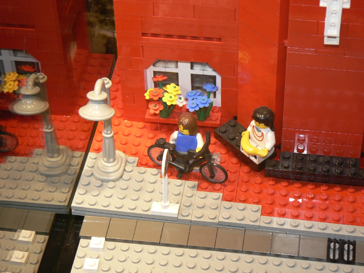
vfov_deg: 15.9
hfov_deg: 21.1
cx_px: 182
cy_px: 136
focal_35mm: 93
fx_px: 978
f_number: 3.2
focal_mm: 15.5
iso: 100
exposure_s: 1/30
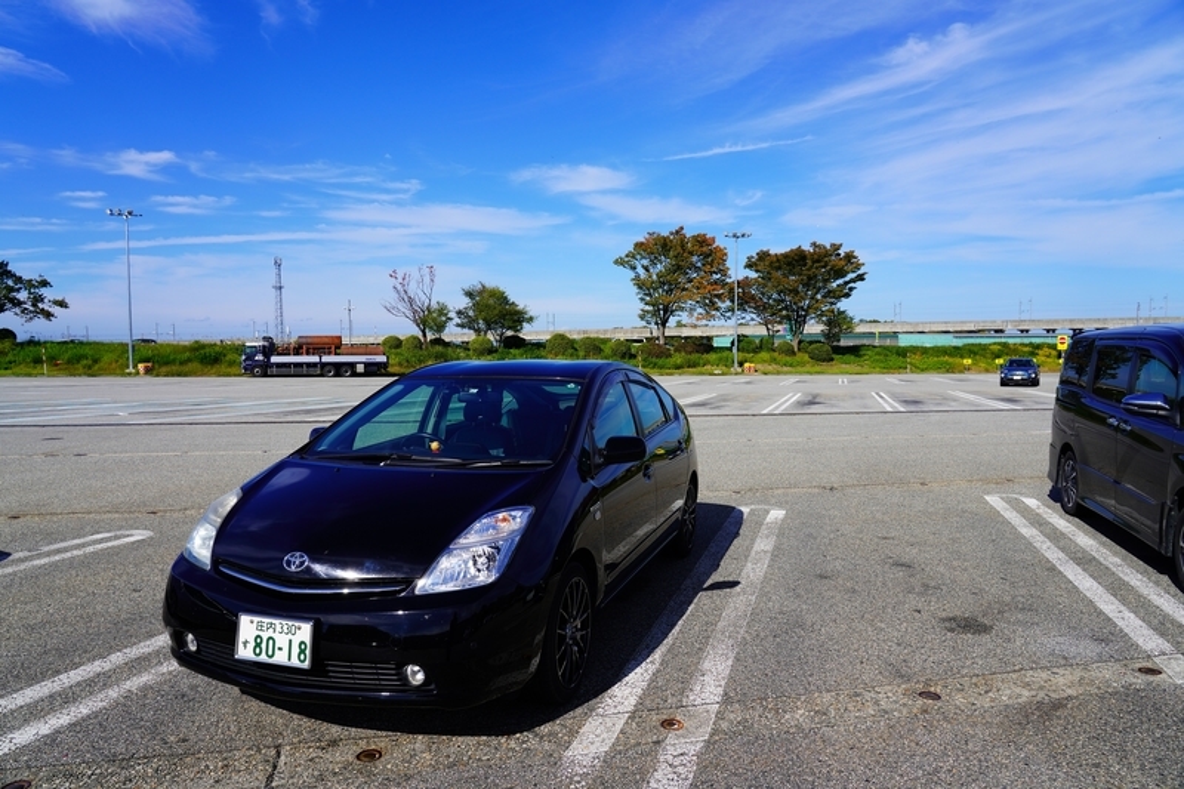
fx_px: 789
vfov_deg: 53.1
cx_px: 592
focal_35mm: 24
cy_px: 394
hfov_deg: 73.8
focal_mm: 24
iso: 100
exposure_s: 1/320
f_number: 8
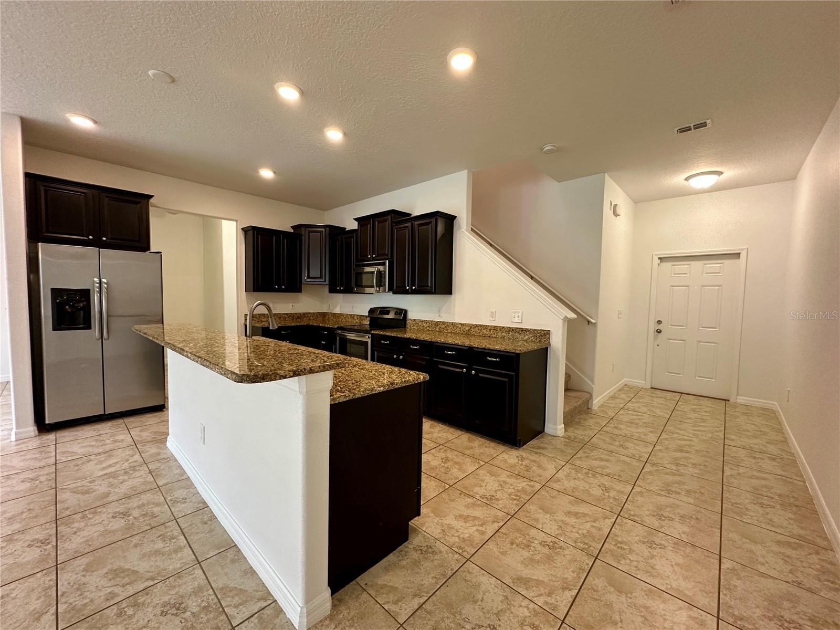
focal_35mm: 14
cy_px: 315
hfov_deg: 102.1
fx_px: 340
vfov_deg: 85.7
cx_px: 420
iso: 250
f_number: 2.2
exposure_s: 1/60
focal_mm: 2.22
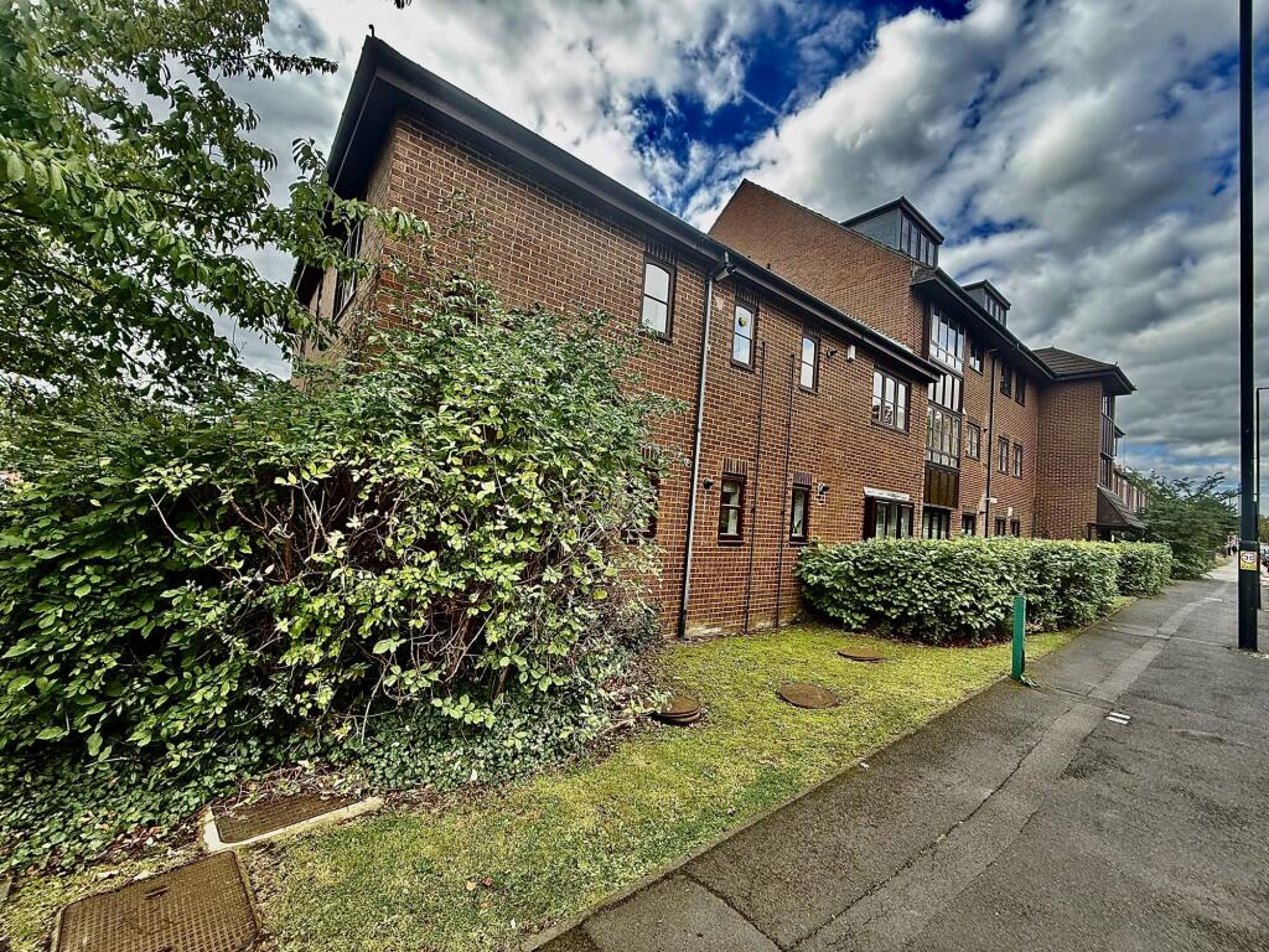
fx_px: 513
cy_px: 476
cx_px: 634
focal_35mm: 14
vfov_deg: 85.7
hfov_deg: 102.1
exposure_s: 1/178
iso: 64
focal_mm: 2.22
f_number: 2.2
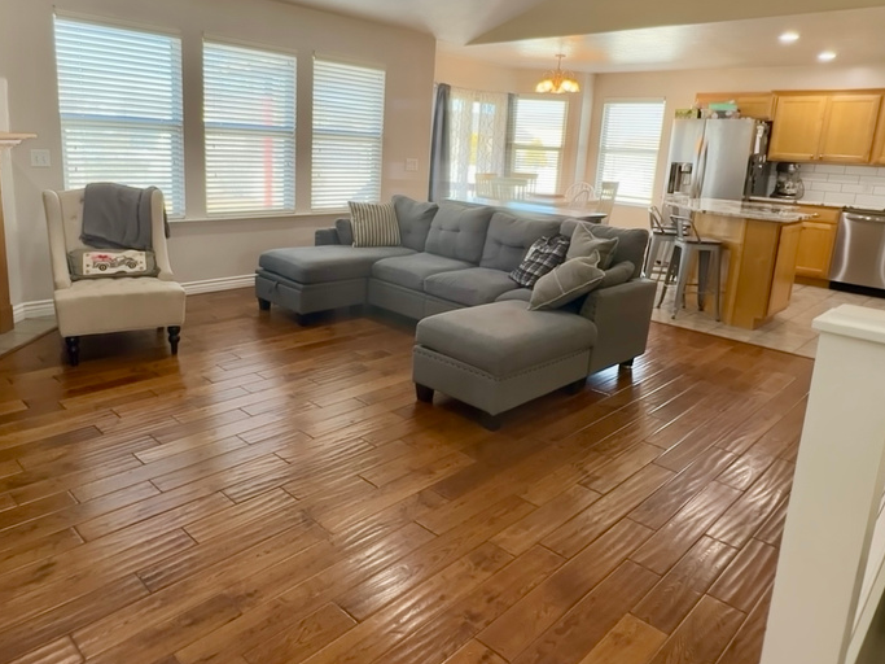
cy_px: 296
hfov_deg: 78.5
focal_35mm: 21
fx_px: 537
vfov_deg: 63.3
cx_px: 376
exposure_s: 1/120
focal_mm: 2.22
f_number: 2.2
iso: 160
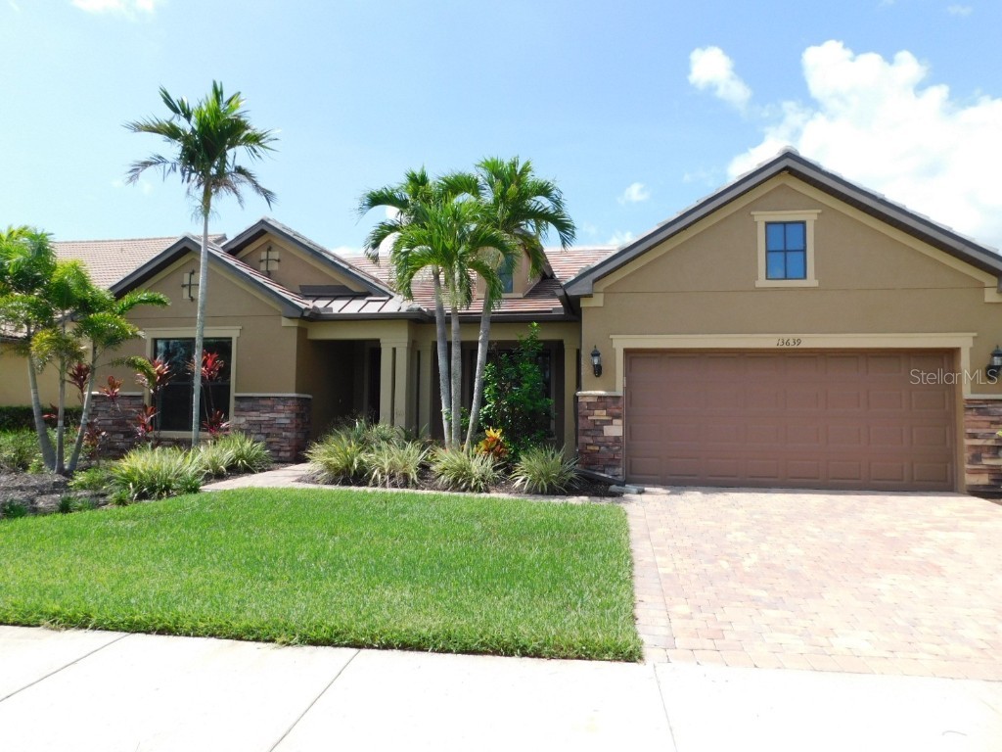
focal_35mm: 23
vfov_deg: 58.9
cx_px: 501
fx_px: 666
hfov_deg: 73.9
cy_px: 376
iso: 125
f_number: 3
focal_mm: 4
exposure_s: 1/1000
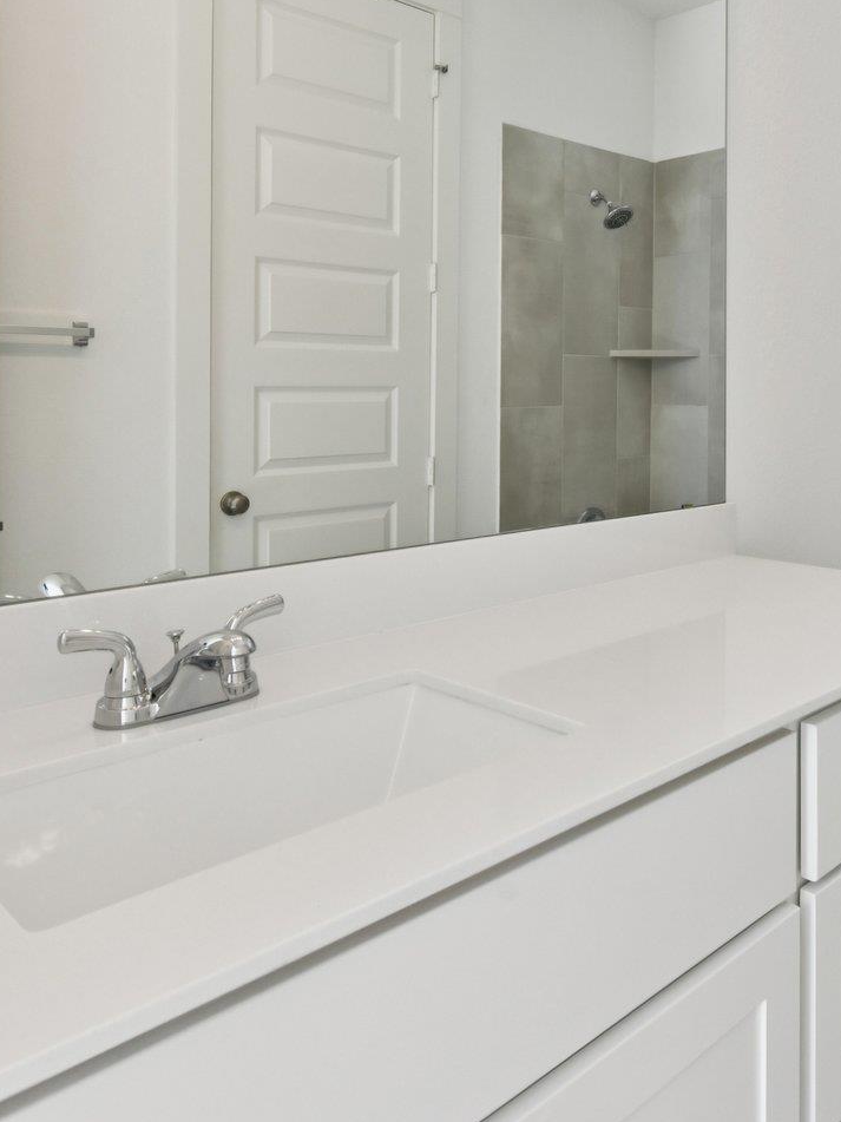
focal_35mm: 29
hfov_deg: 46.5
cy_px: 383
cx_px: 632
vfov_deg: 60.3
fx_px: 940
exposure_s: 1/125
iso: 800
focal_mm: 14
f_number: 8
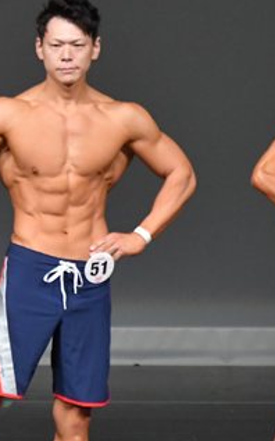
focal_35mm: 785
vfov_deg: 2.7
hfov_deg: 1.7
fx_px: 9418
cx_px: -173
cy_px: 280
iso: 4000
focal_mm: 210
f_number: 5.6
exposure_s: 1/400
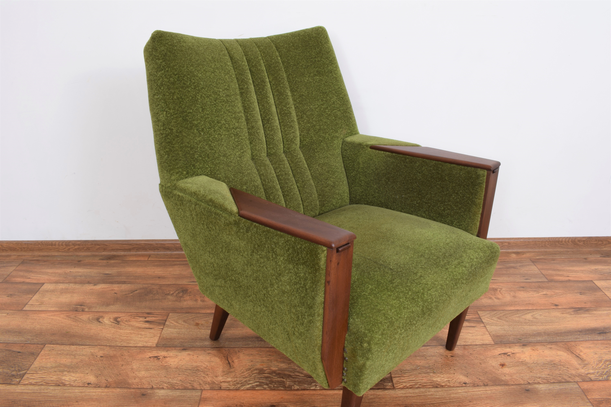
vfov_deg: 47.9
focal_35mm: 27
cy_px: 204
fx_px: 458
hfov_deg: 67.4
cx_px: 306
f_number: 20
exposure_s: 4
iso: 100
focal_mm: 18
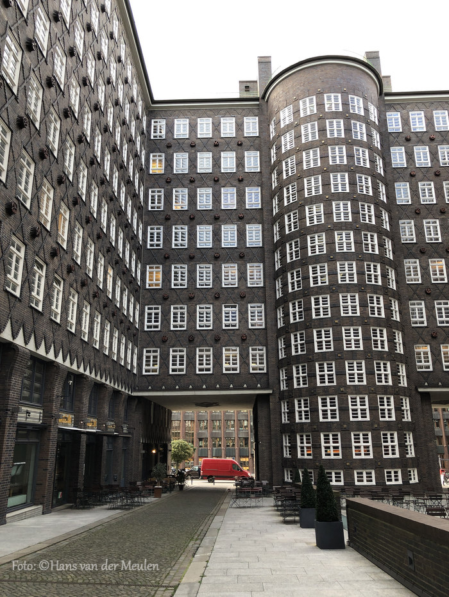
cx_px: 224
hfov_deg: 49.8
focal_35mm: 28
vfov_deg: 63.4
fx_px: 484
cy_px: 298
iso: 20
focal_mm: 3.99
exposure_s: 1/120
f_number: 1.8
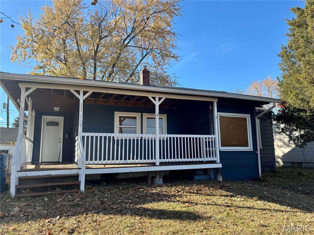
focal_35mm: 26
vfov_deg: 53.0
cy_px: 118
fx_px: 236
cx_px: 157
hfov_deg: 67.3
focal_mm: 5.96
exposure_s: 1/1279
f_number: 1.6
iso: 50
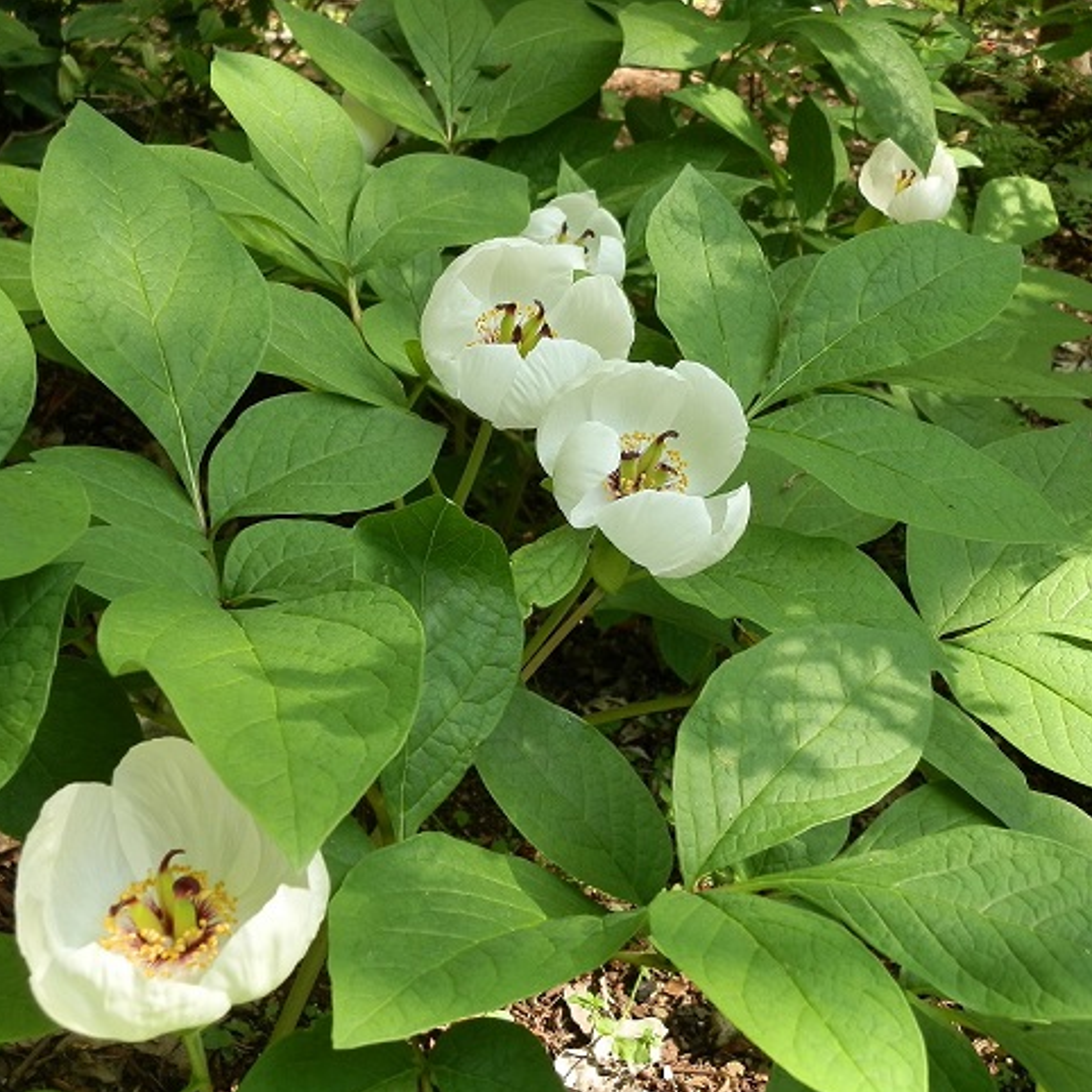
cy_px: 549
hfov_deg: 34.0
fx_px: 1785
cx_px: 541
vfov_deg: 34.0
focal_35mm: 50
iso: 64
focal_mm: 7.64
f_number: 3.4
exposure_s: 1/80
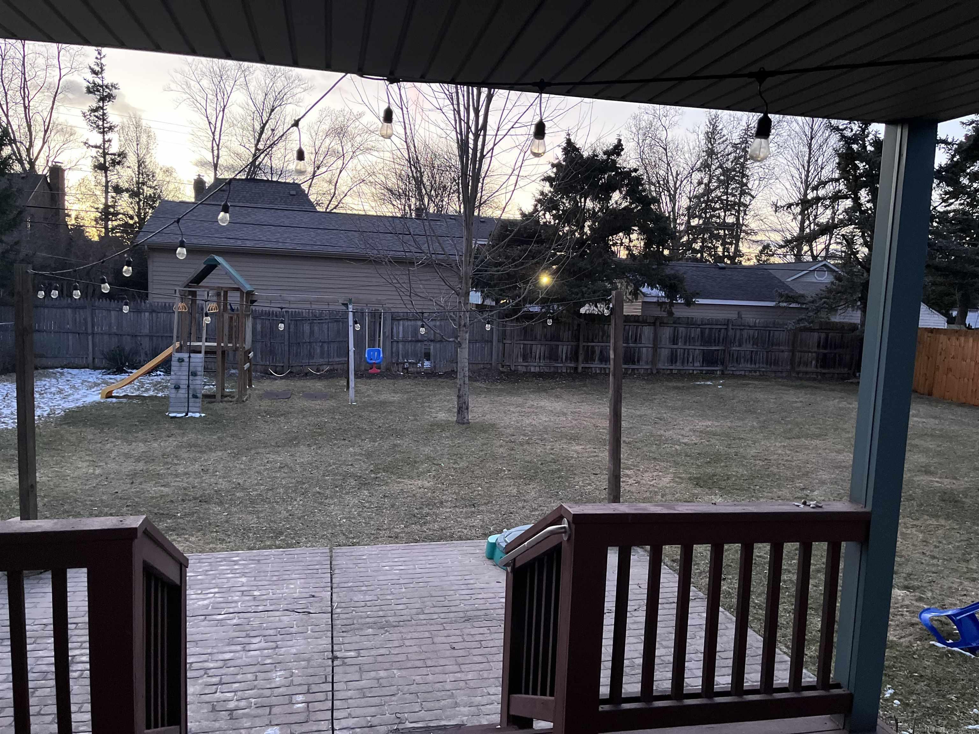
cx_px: 490
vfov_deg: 53.1
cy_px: 367
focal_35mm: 26
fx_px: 735
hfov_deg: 67.3
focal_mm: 5.1
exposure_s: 1/40
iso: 640
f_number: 1.6
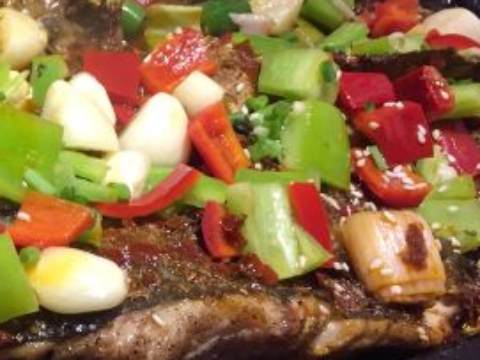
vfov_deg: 19.6
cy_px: 175
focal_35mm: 75
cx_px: -67
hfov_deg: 24.1
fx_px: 1040
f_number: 2.2
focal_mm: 4.15
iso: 64
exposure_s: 1/33
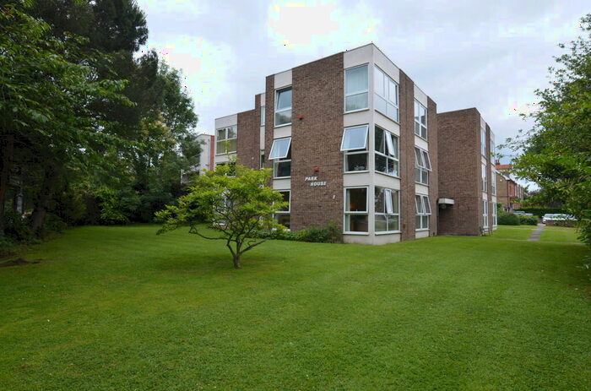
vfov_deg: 62.9
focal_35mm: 20
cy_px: 196
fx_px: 319
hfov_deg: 85.6
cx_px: 296
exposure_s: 1/160
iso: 200
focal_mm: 13
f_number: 6.3
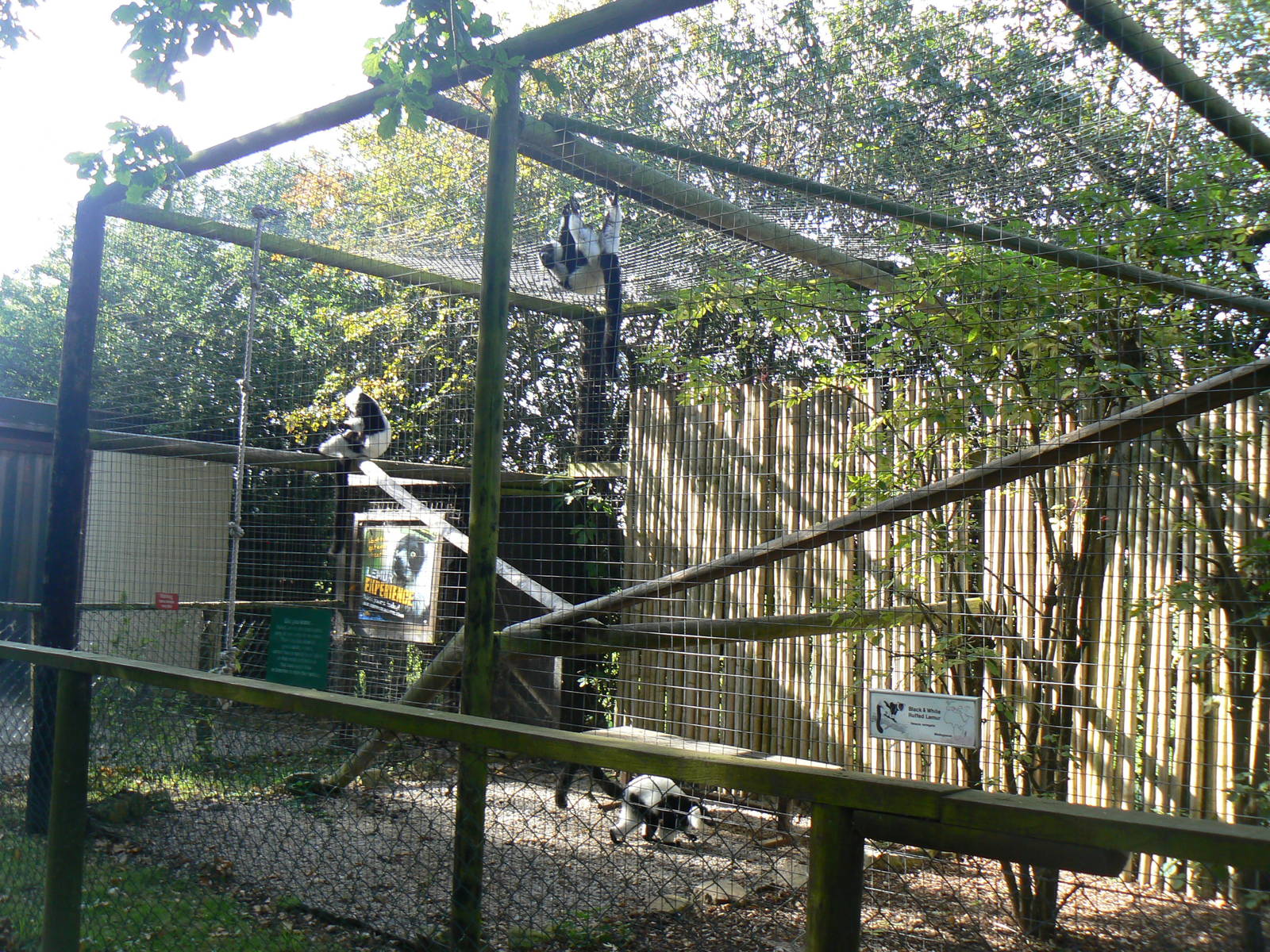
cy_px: 476
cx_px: 635
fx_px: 1321
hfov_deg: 51.4
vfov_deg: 39.7
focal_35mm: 36
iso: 80
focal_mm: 6
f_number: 4
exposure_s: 1/100
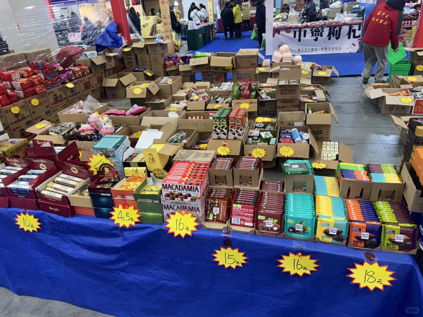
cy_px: 158
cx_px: 212
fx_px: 293
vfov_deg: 56.8
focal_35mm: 24
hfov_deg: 71.6
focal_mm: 6.76
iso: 125
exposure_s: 1/100
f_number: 1.78
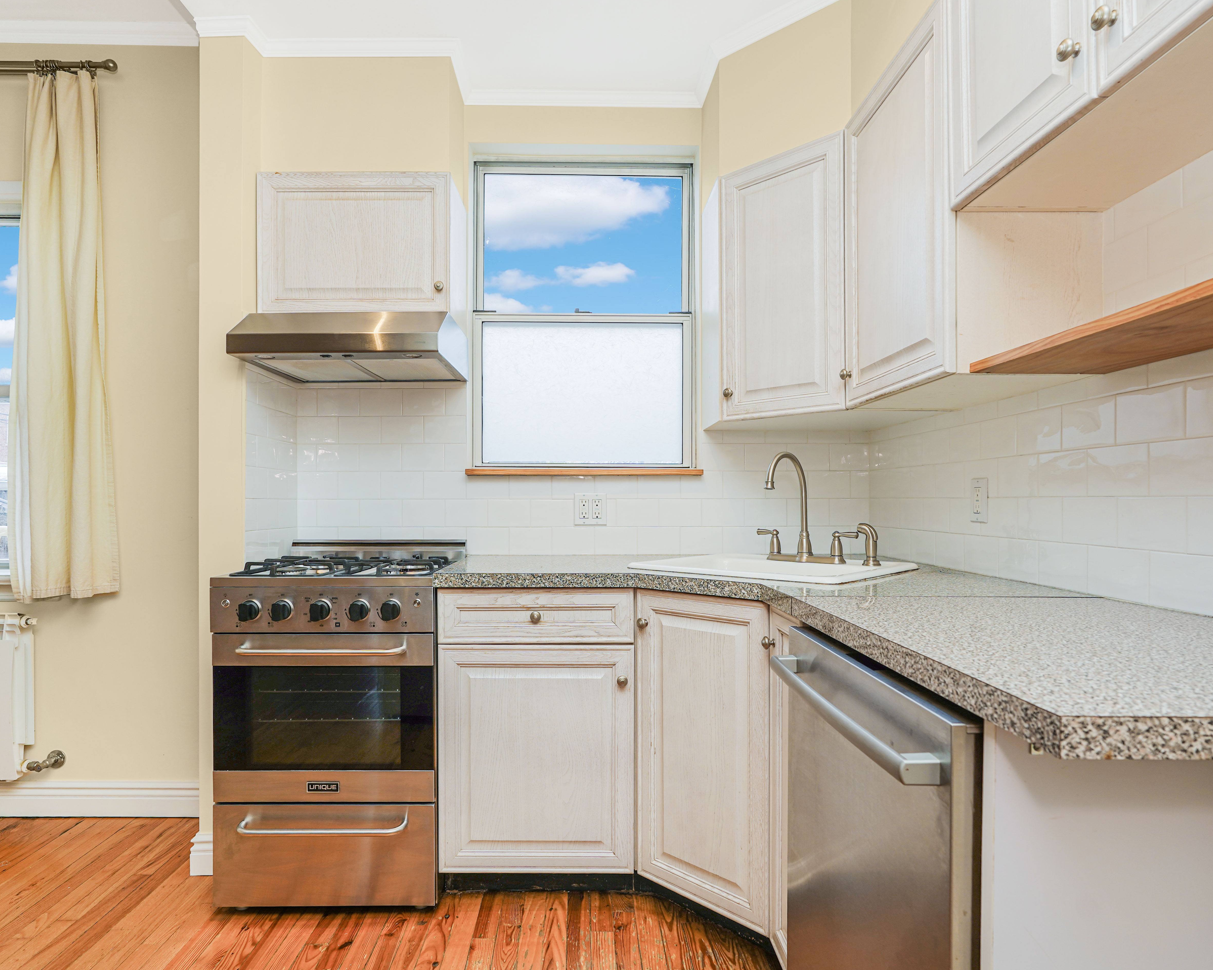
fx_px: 703
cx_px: 613
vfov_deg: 69.2
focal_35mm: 20
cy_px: 464
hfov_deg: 81.5
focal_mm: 16.5
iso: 50
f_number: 5.6
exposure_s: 1/60
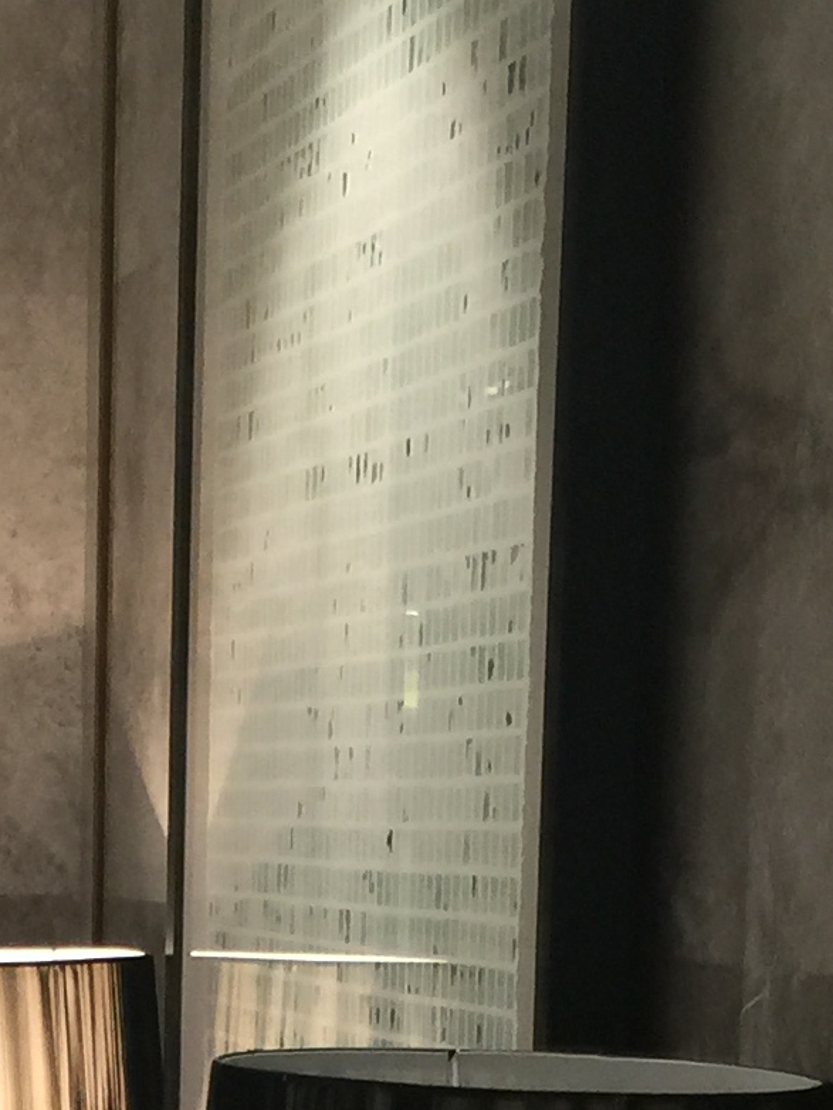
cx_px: -58
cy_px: 1500
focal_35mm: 121
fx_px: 3880
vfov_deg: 15.4
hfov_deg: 12.1
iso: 50
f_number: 2.2
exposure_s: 1/17
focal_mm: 4.15
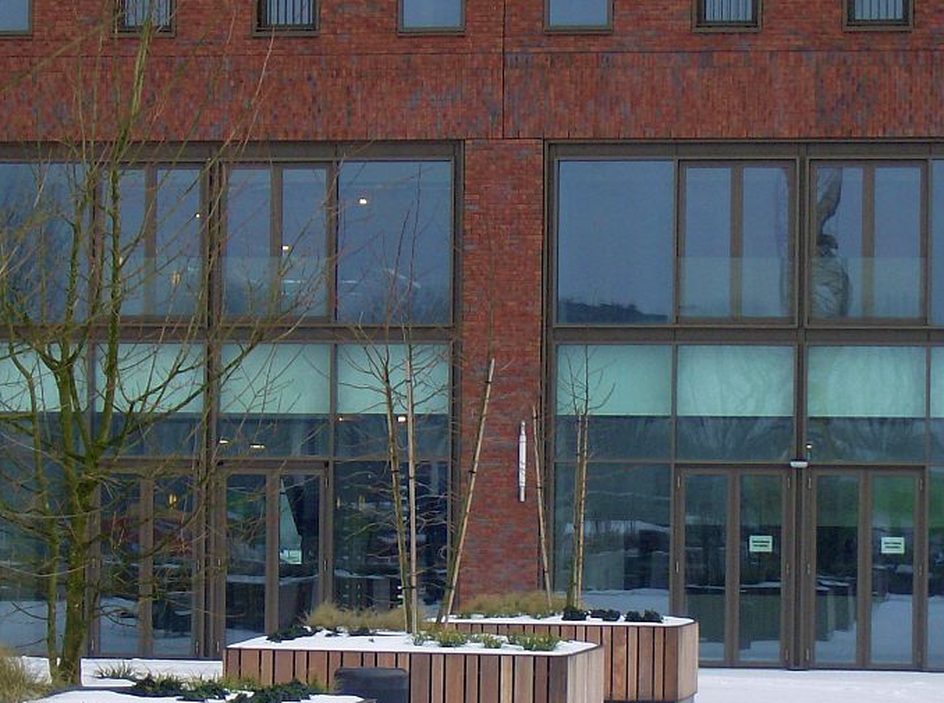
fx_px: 4108
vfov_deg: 9.8
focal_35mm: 151
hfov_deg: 13.1
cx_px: 388
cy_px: 431
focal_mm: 16.6
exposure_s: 1/223
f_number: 4.6
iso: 100
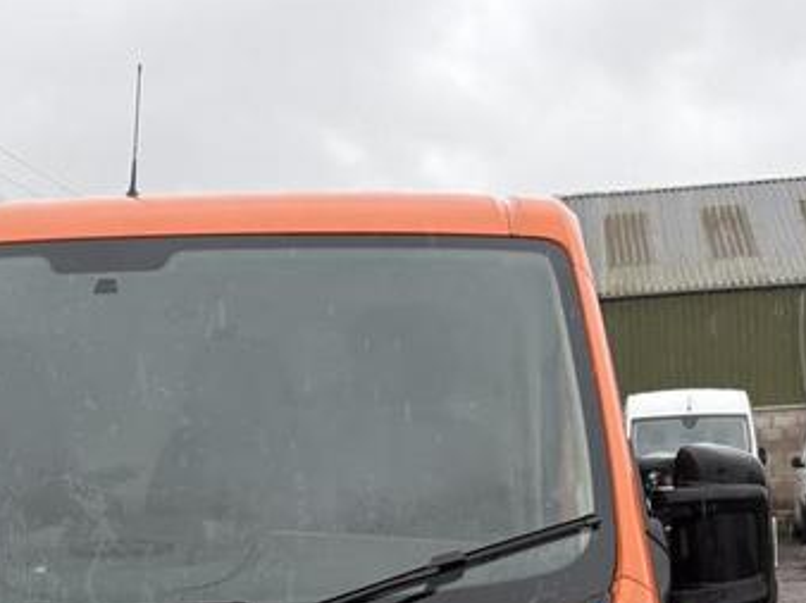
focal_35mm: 69
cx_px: 355
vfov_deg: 19.8
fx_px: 1605
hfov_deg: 28.2
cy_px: 753
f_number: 1.6
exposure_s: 1/122
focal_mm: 5.96
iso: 40
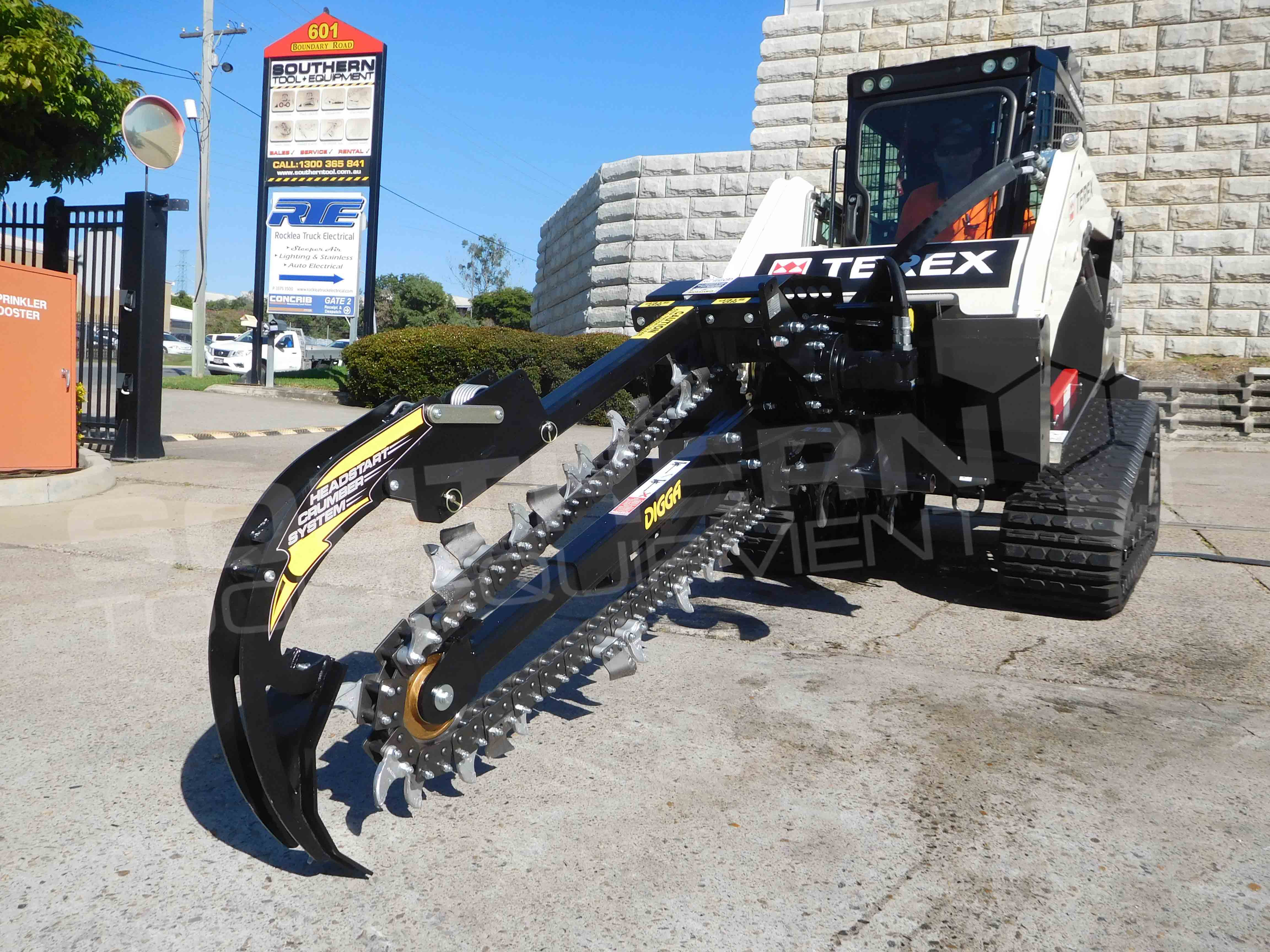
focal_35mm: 25
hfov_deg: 69.4
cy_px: 476
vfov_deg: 54.9
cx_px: 635
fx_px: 917
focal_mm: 4.5
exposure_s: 1/1250
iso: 125
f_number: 3.4
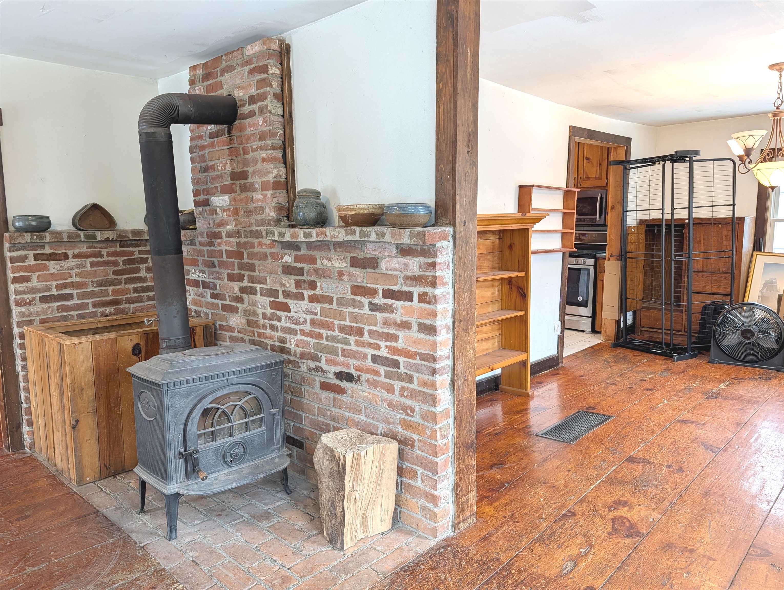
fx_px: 544
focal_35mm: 24
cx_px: 392
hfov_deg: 71.5
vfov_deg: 56.9
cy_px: 295
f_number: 1.68
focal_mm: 6.9
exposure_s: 1/60
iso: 104
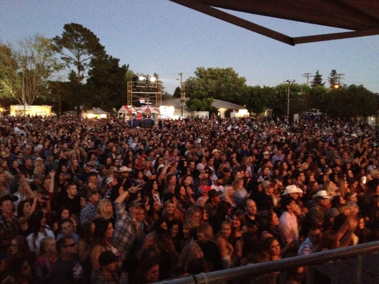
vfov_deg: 40.7
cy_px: 142
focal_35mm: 35
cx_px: 190
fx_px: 383
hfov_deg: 52.6
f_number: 2.4
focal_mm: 4.28
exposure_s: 1/15
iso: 800
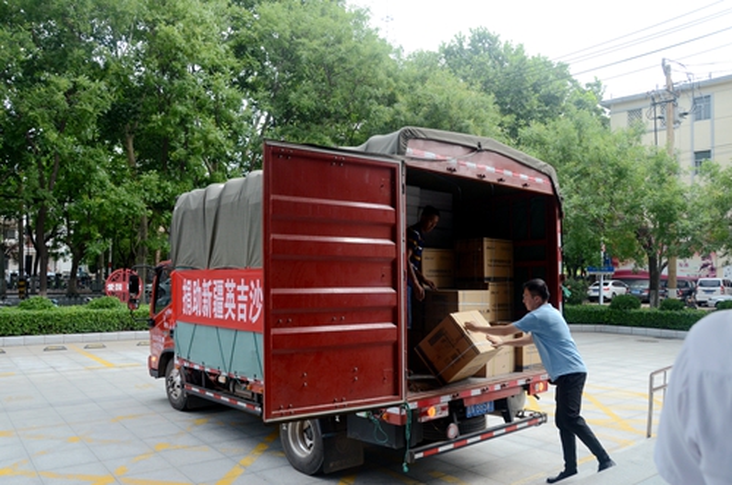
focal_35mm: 27
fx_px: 548
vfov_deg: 47.7
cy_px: 242
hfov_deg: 67.5
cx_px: 366
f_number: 5
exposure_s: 1/800
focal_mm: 18
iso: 800
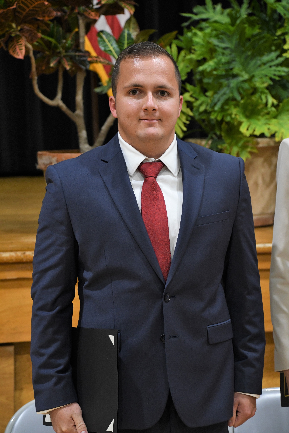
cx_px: 144
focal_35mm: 120
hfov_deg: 11.4
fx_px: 1445
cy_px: 216
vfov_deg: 17.1
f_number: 5.3
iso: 2000
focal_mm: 80
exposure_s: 1/125
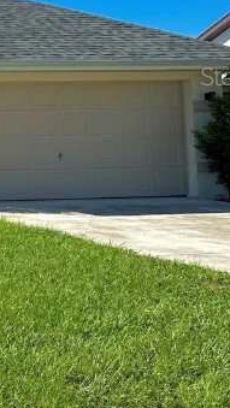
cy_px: 76
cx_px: -302
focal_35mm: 79
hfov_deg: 12.4
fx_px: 855
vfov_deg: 26.3
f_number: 1.78
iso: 80
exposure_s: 1/3717
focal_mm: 6.86
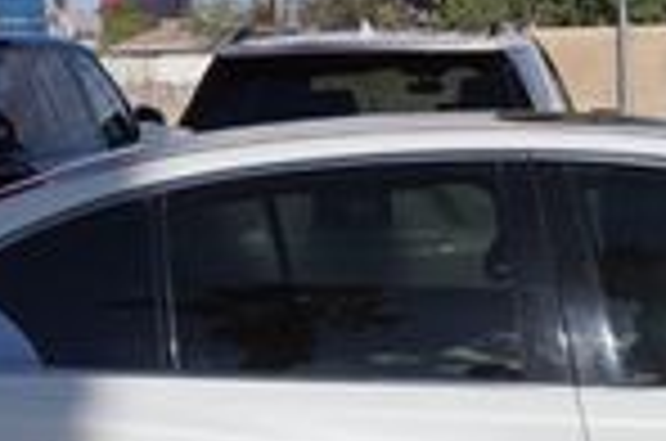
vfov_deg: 12.8
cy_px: 500
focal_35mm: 104
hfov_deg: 19.1
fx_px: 1920
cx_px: 670
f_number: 11
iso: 100
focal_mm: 16
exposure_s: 1/400
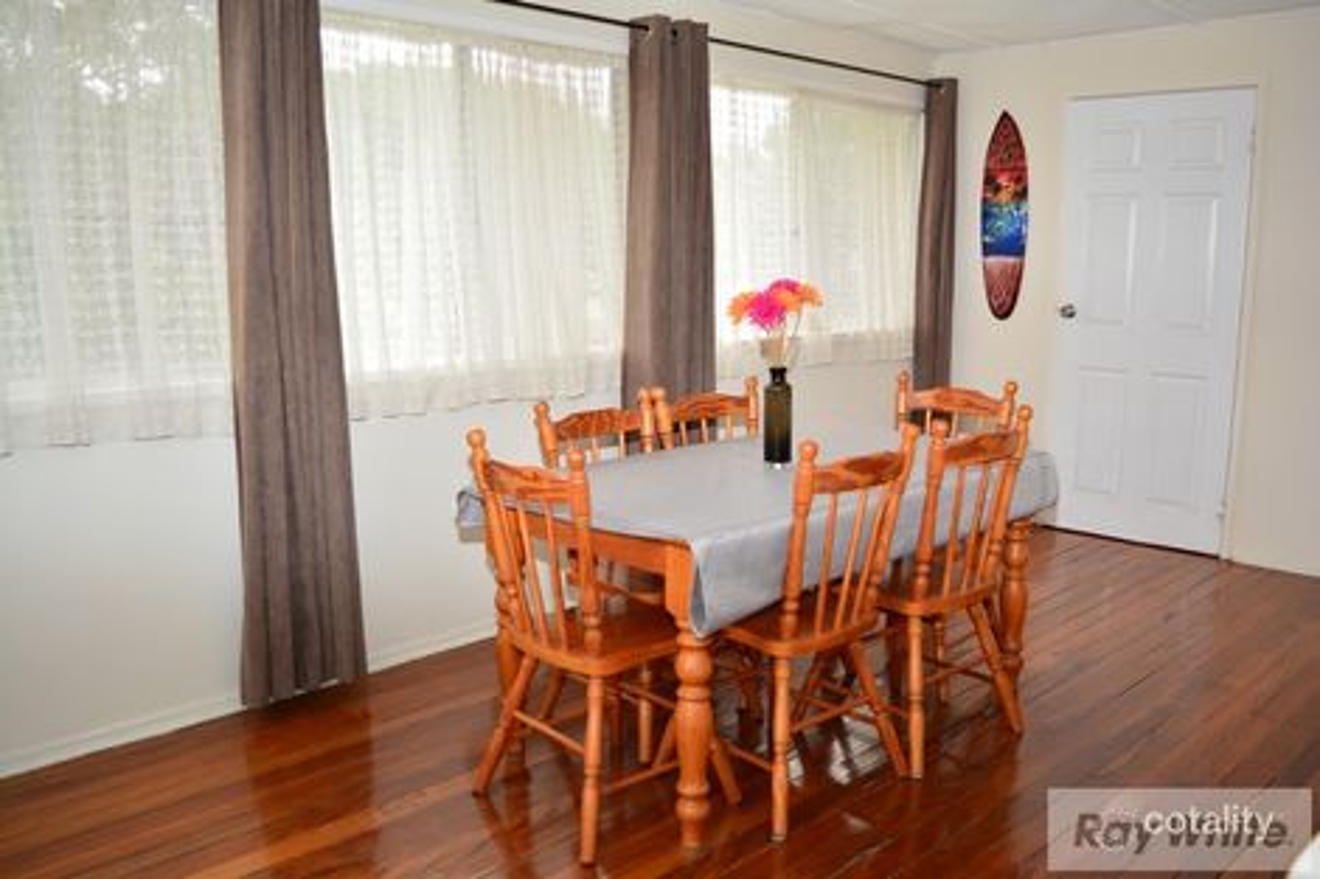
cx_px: 660
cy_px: 440
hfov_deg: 61.9
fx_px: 1100
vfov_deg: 43.6
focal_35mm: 30
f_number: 3.8
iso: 250
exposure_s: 1/125
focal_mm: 20
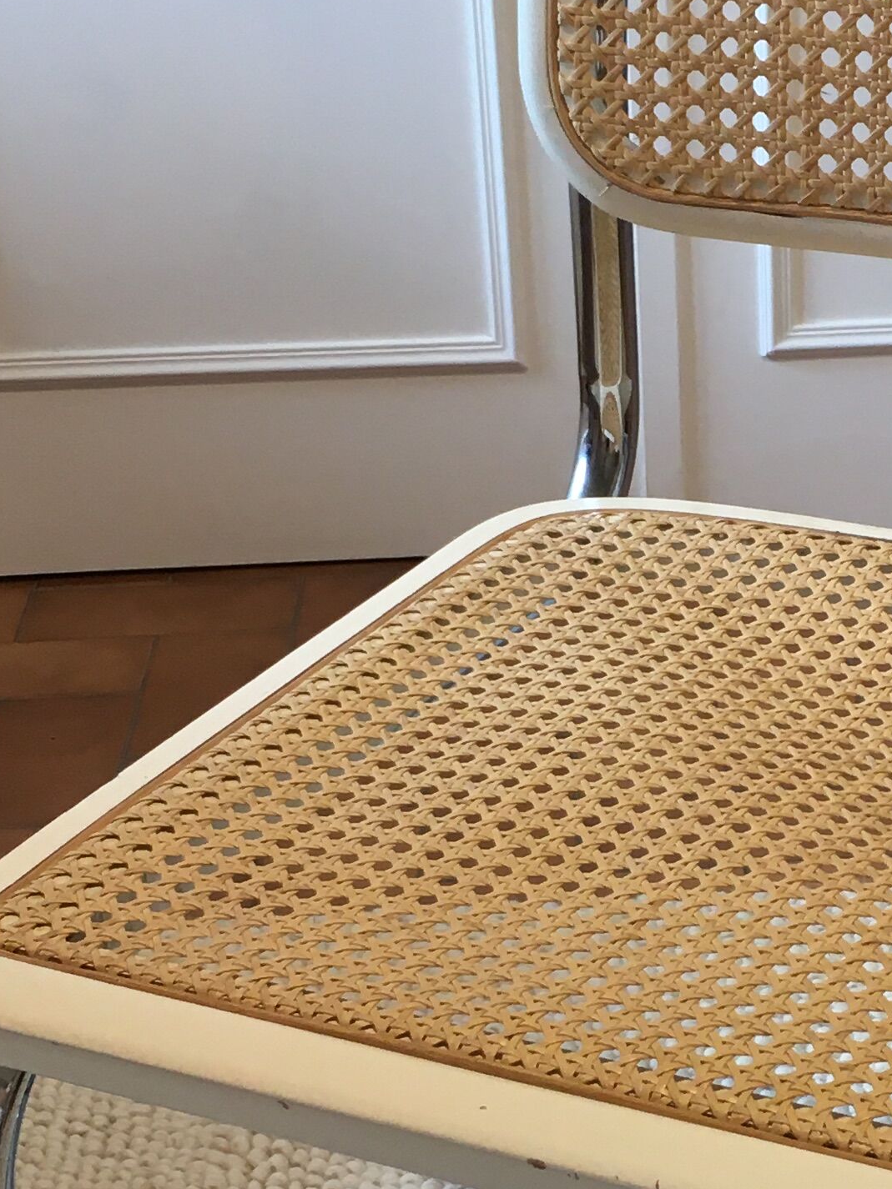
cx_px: 867
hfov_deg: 17.6
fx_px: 2818
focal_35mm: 82
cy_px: 856
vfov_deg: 23.7
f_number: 2.2
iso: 64
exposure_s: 1/33
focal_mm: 4.15
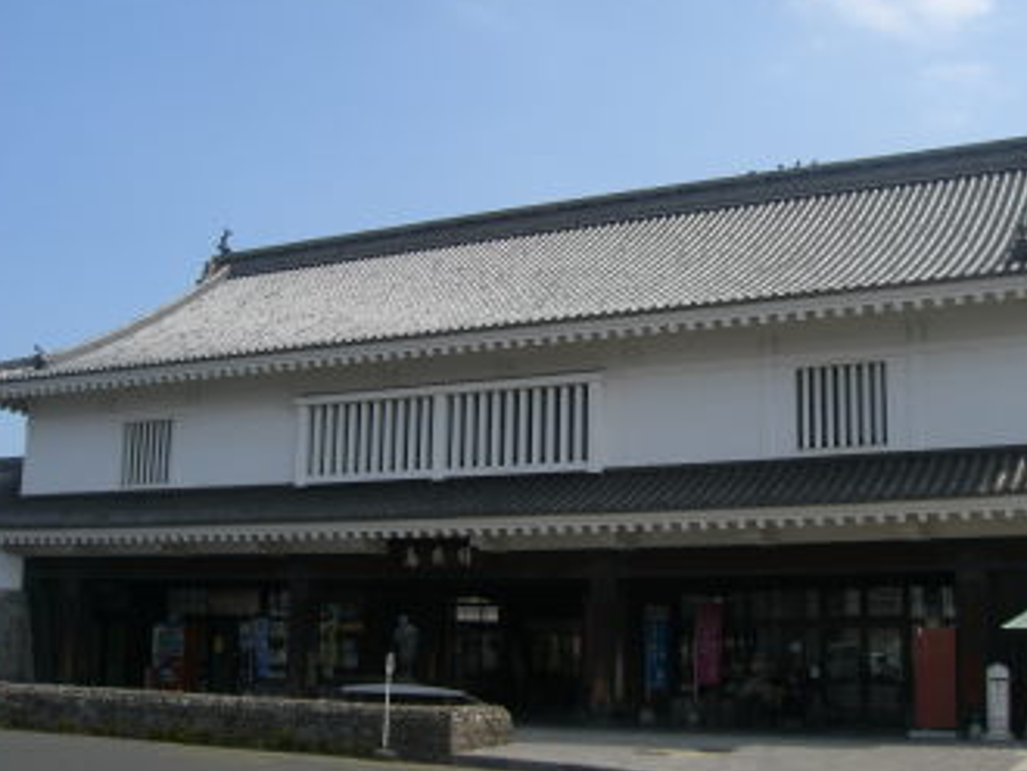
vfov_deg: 31.6
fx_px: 1366
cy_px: 373
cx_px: 582
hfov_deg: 41.1
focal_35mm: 46
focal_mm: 6.2
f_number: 4.3
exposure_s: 1/500
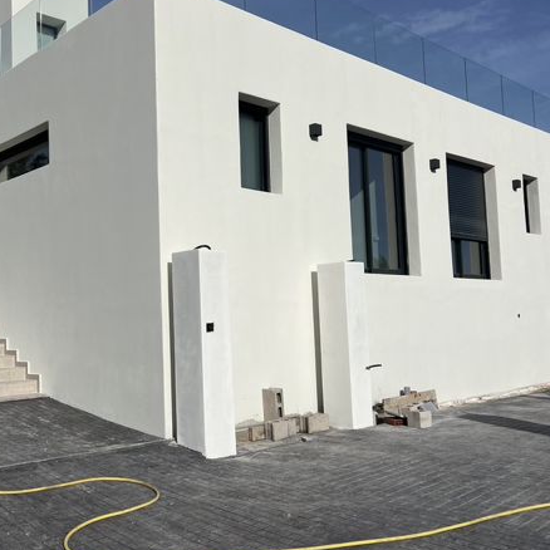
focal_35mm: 37
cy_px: 272
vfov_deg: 44.9
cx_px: 149
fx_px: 665
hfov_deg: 43.7
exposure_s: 1/16393
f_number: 1.5
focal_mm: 5.7
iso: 50
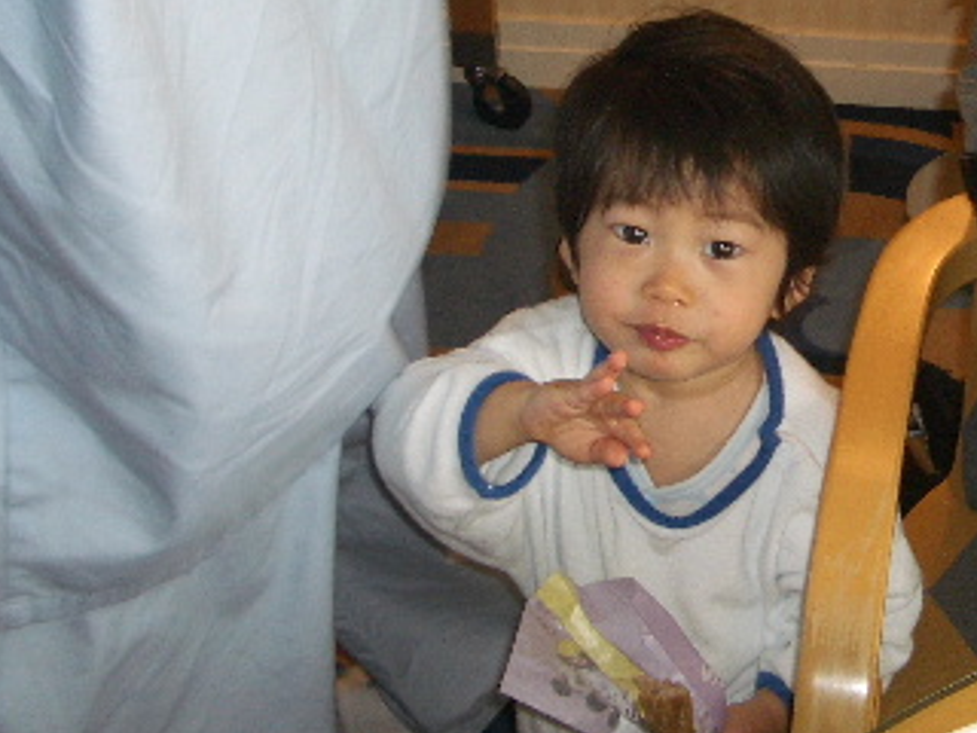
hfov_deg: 26.9
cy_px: 162
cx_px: 855
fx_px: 1976
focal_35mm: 70
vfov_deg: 20.8
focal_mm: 5.8
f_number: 2.6
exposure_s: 1/60
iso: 100
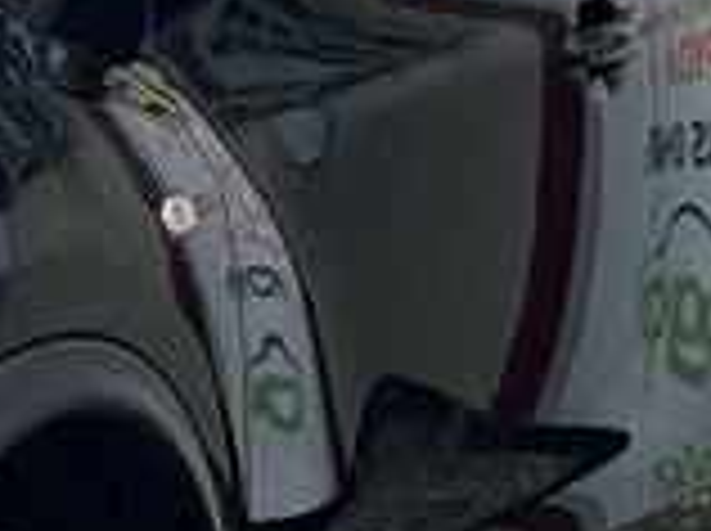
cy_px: 189
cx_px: -634
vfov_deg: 4.9
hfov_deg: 6.4
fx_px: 6235
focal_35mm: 304
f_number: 1.78
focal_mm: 6.76
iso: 64
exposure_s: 1/1366
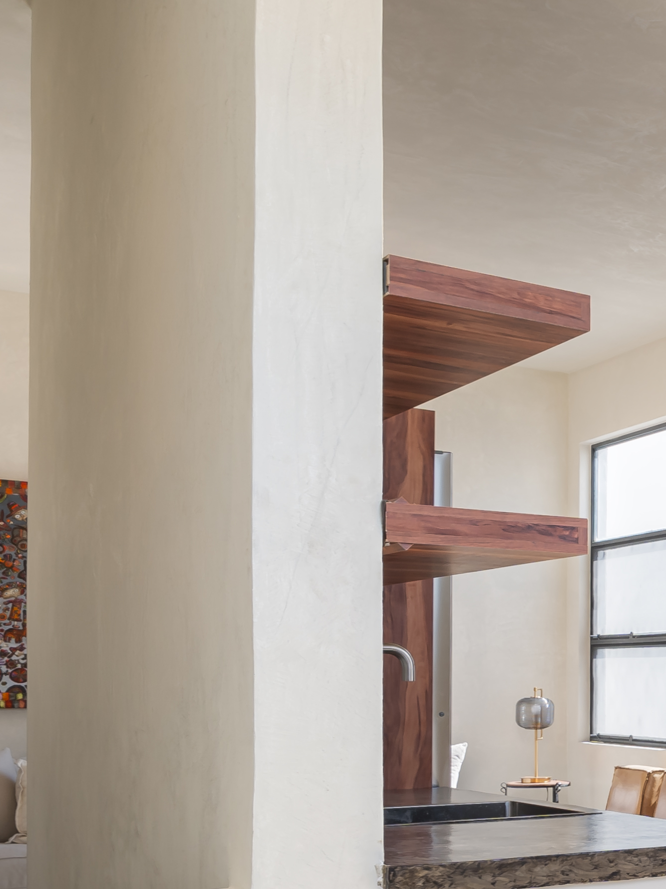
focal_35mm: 52
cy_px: 737
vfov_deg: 35.4
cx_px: 1224
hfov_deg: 19.8
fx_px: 1334
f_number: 10
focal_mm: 16
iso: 250
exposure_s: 1/13
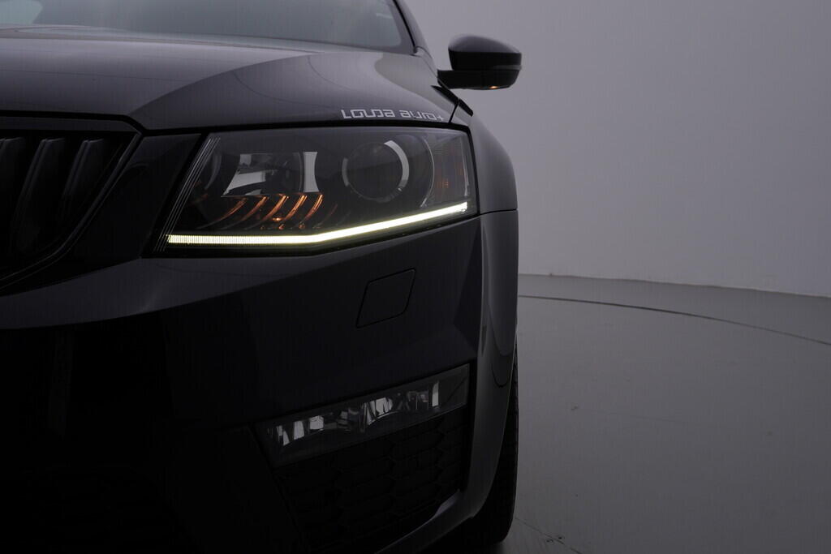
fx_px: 831
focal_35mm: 36
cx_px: 416
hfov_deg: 53.1
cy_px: 277
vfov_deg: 36.9
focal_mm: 24
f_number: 5.6
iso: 125
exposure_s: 1/160
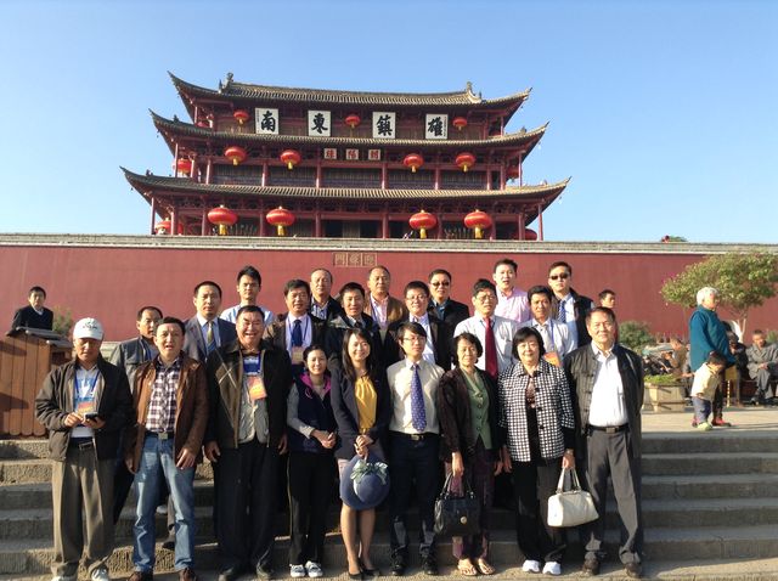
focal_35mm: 33
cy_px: 290
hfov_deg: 55.4
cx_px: 389
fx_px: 741
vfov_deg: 42.8
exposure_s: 1/376
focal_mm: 3.3
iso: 32
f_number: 2.4
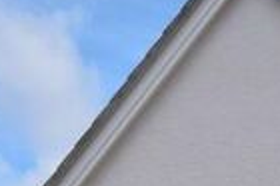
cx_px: 270
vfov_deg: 9.9
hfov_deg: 15.8
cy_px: 373
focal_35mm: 128
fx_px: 991
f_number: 8
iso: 100
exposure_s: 1/250
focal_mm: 17
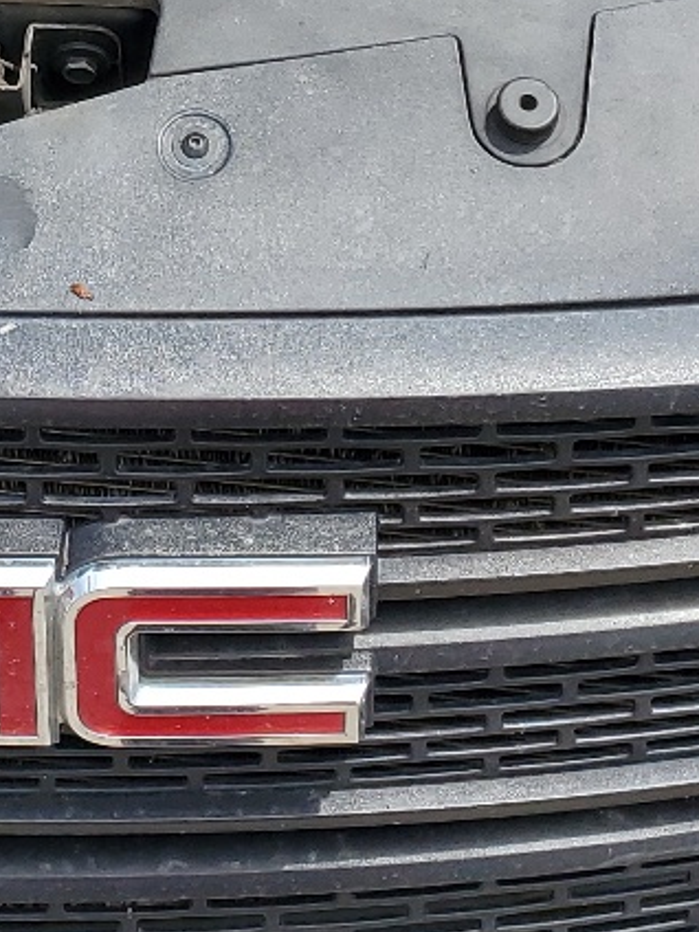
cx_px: 22
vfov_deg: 18.9
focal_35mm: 98
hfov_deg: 14.9
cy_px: -200
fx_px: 2639
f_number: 1.5
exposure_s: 1/3333
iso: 50
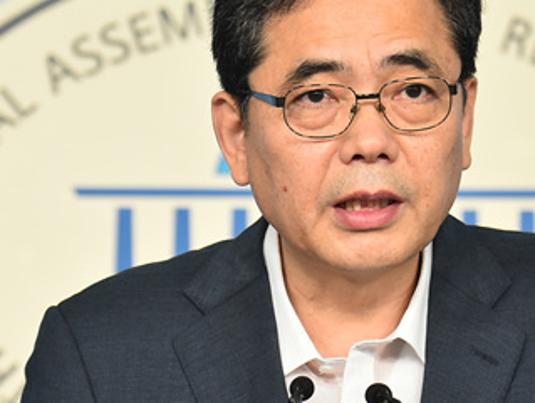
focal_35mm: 356
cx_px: 345
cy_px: 226
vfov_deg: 4.2
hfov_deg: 5.6
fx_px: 5508
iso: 5000
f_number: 5.6
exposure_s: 1/320
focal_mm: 185
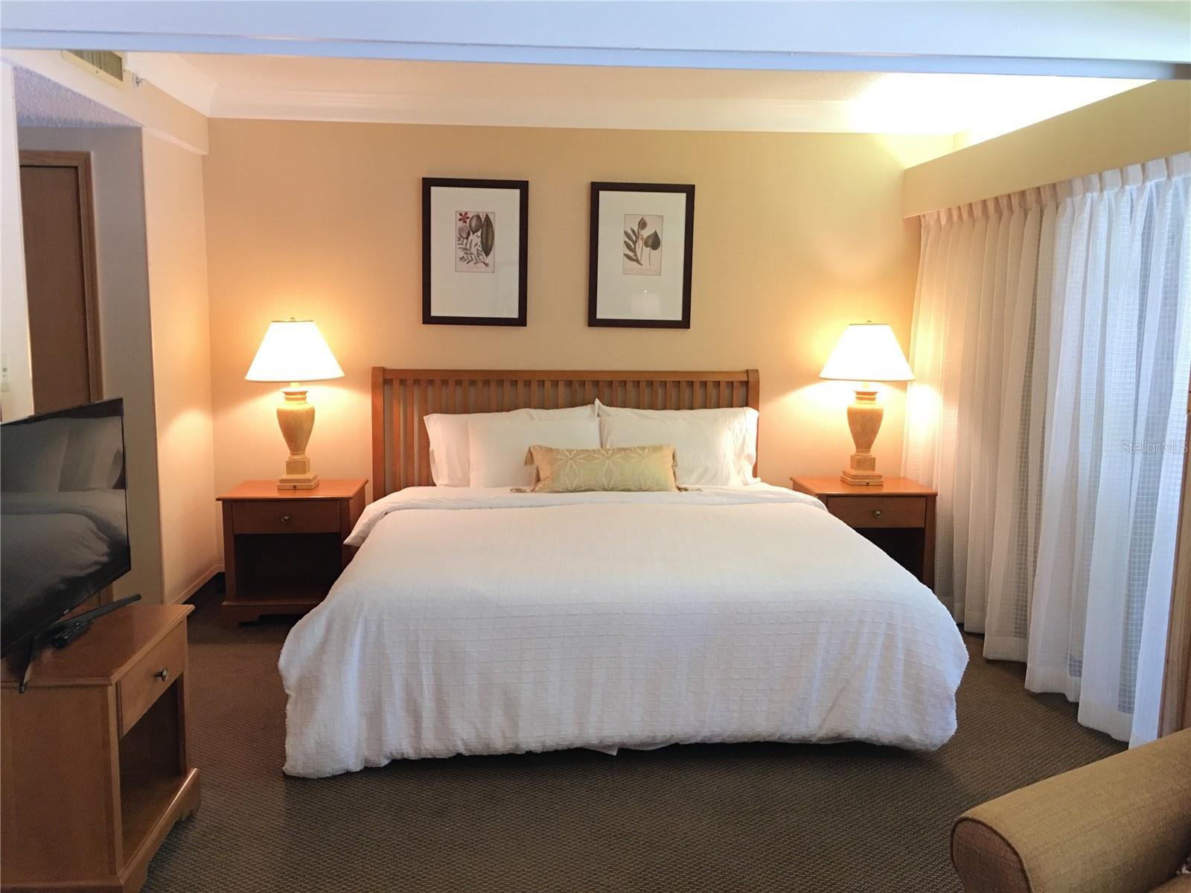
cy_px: 446
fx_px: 998
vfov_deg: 48.2
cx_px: 596
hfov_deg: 61.7
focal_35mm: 29
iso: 64
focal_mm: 4.15
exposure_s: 1/15
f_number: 2.2
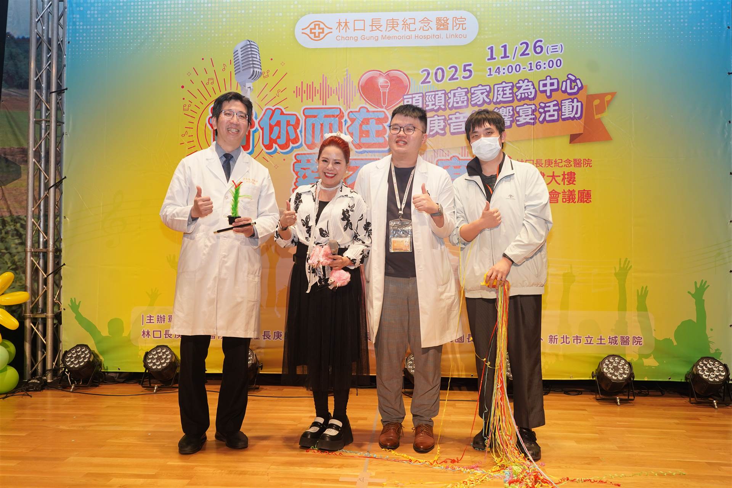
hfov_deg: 55.8
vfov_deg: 38.9
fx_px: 691
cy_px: 244
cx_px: 366
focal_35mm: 34
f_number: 4.5
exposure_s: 1/160
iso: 640
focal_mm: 34
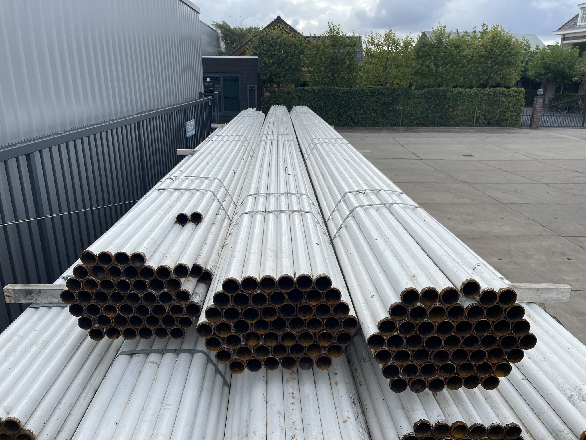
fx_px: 440
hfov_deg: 67.3
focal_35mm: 26
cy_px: 220
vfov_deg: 53.1
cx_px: 293
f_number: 1.6
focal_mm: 5.1
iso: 32
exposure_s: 1/2433
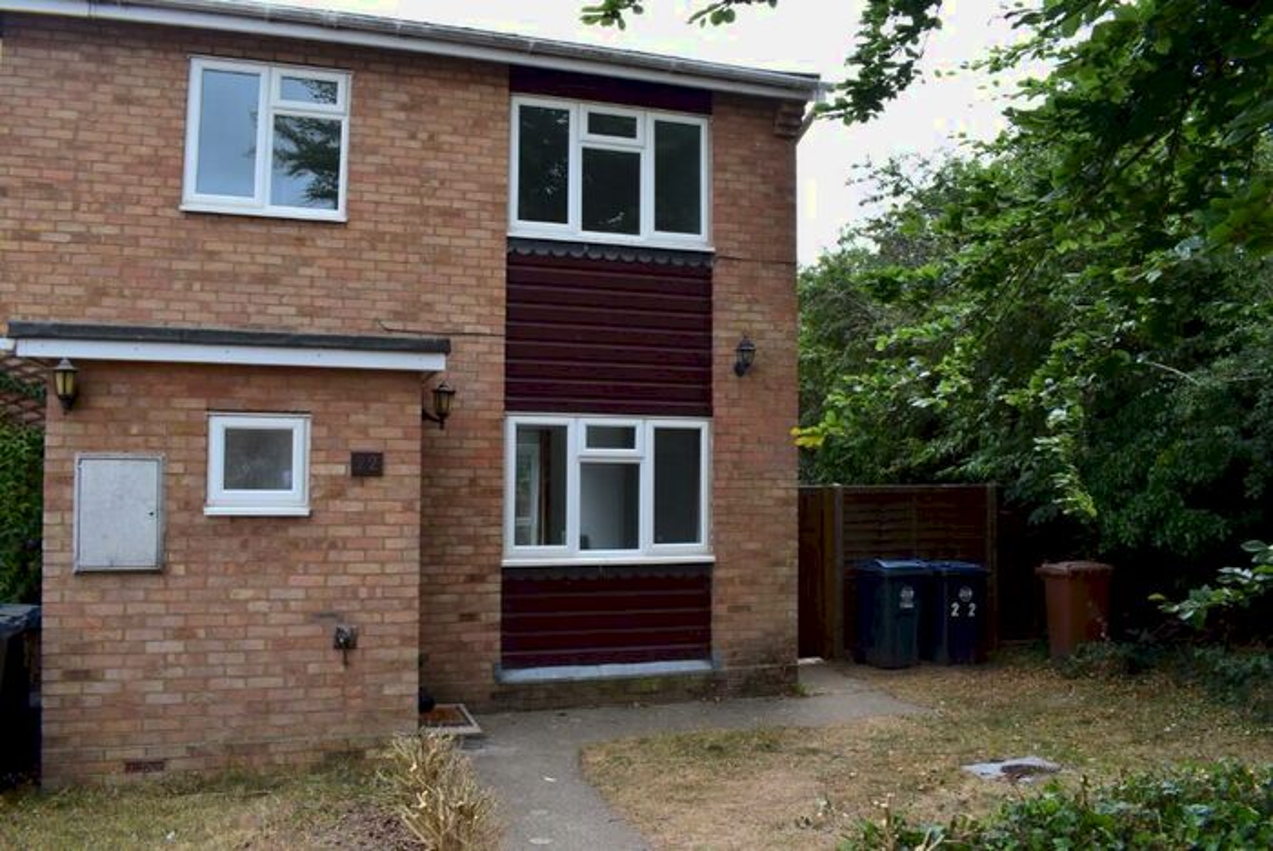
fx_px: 956
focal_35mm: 27
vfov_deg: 48.0
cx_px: 636
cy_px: 426
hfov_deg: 67.3
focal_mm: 18
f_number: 9
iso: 400
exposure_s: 1/160
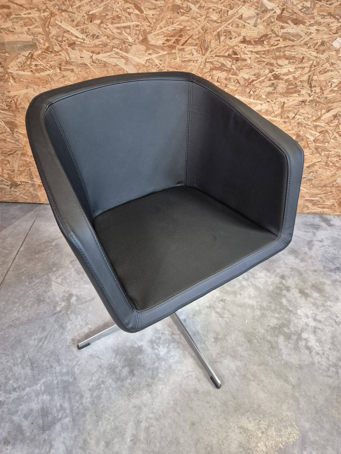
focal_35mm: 23
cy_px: 227
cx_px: 170
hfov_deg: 58.9
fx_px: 302
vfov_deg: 73.9
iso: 1250
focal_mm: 5.4
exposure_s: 1/100
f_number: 1.8
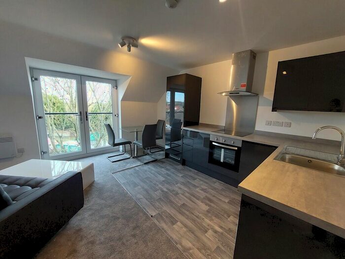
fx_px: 130
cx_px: 172
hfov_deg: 106.2
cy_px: 130
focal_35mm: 13
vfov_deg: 89.9
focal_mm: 1.74
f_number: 2.2
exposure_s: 1/50
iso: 64
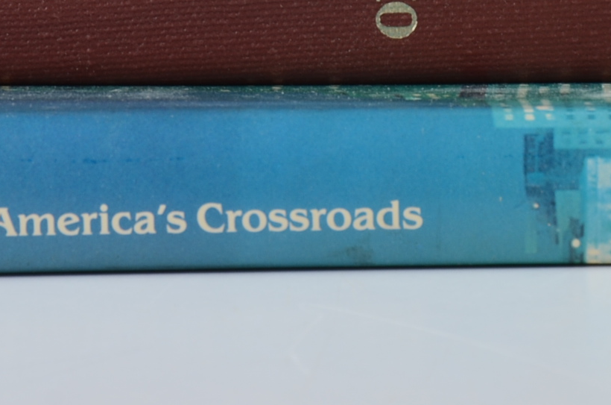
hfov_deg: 4.4
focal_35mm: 474
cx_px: 352
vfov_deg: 2.9
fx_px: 8019
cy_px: -191
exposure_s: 1/125
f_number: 11
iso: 125
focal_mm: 105
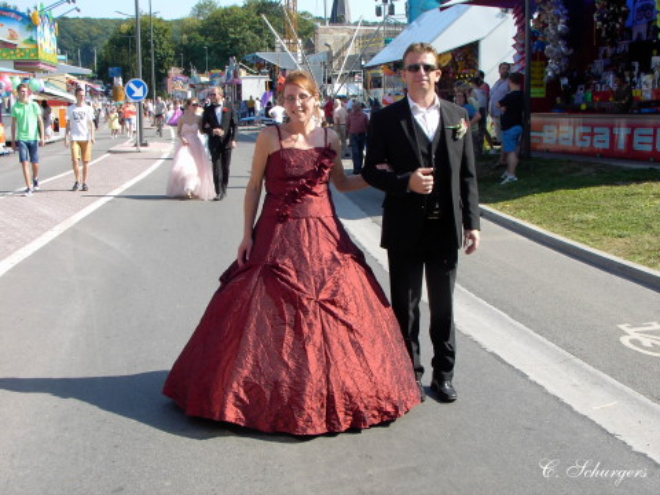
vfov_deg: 29.7
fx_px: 934
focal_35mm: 49
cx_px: 330
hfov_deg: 38.9
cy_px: 248
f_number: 4.5
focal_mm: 7.5
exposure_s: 1/210
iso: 70
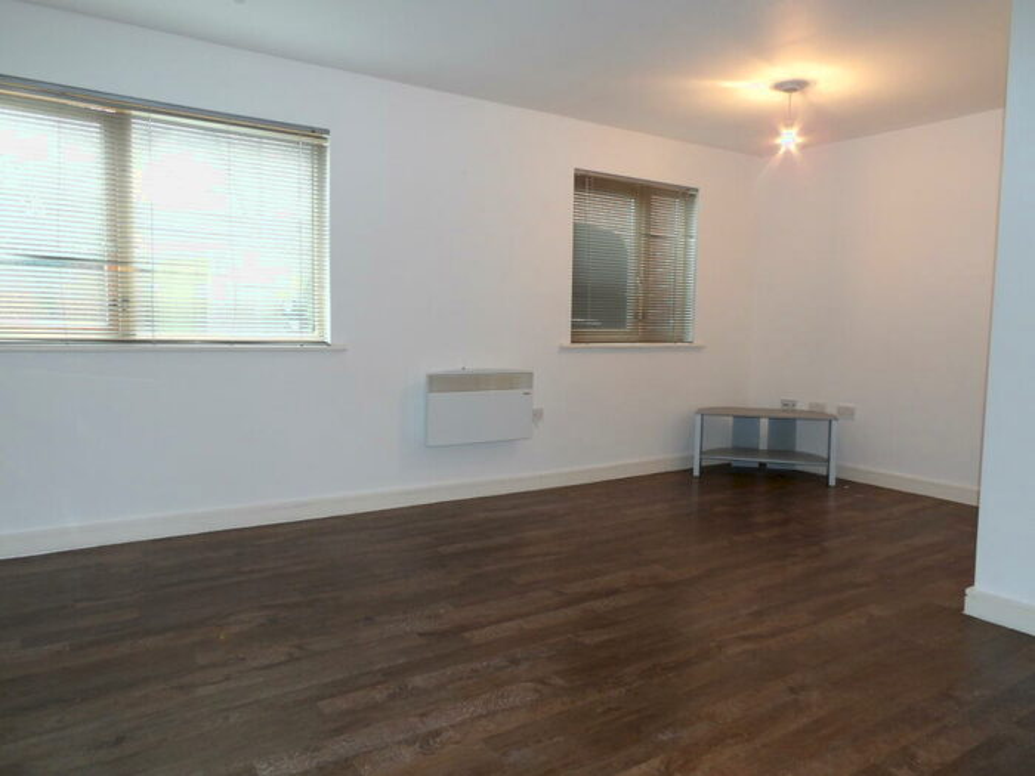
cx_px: 518
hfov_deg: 71.6
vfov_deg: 56.8
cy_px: 388
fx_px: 718
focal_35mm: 24
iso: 200
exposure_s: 1/18
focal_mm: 4.3
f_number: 4.1
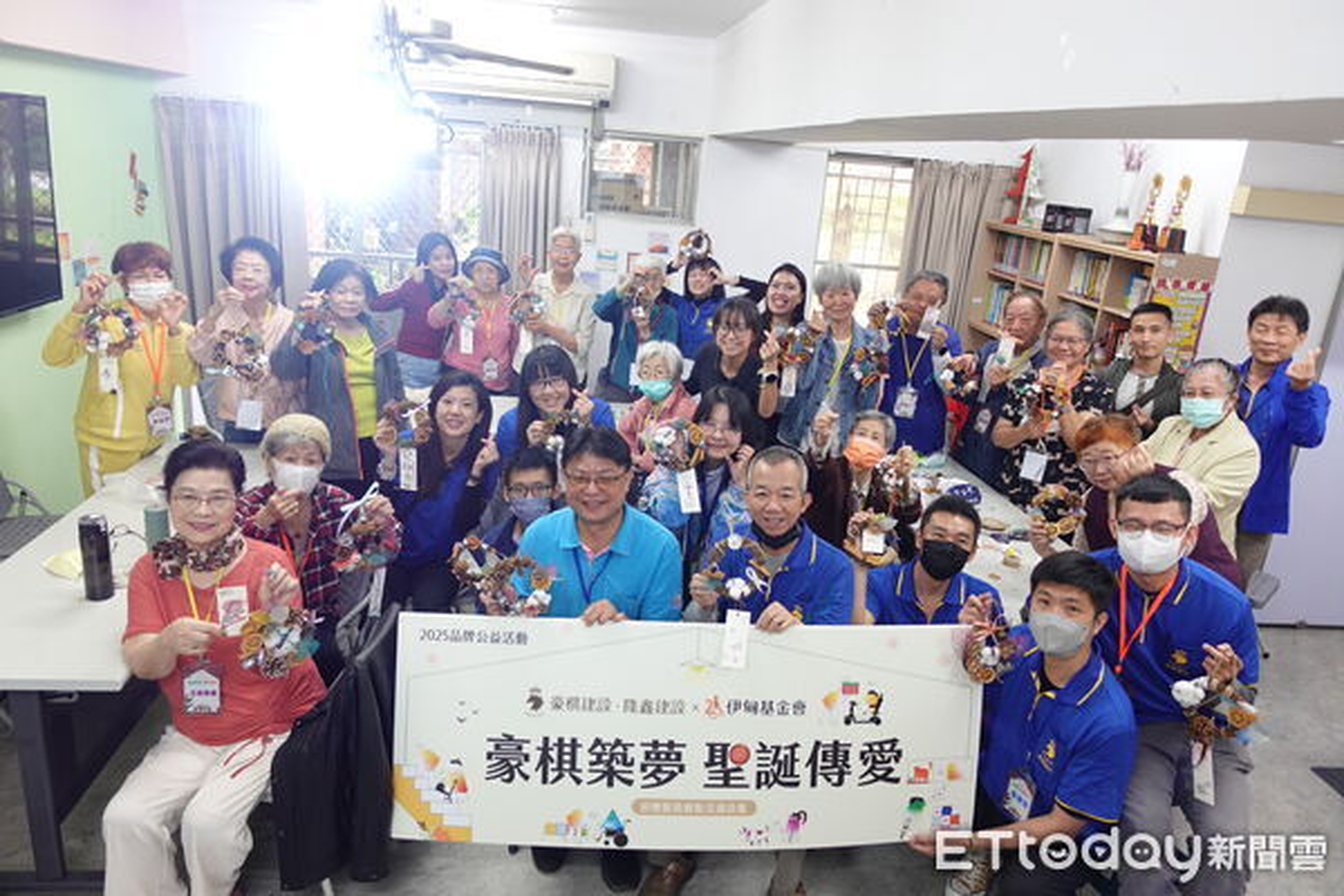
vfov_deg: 53.1
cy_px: 448
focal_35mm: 24
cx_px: 672
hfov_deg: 73.7
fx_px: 896
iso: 200
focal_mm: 9.4
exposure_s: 1/30
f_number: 1.8
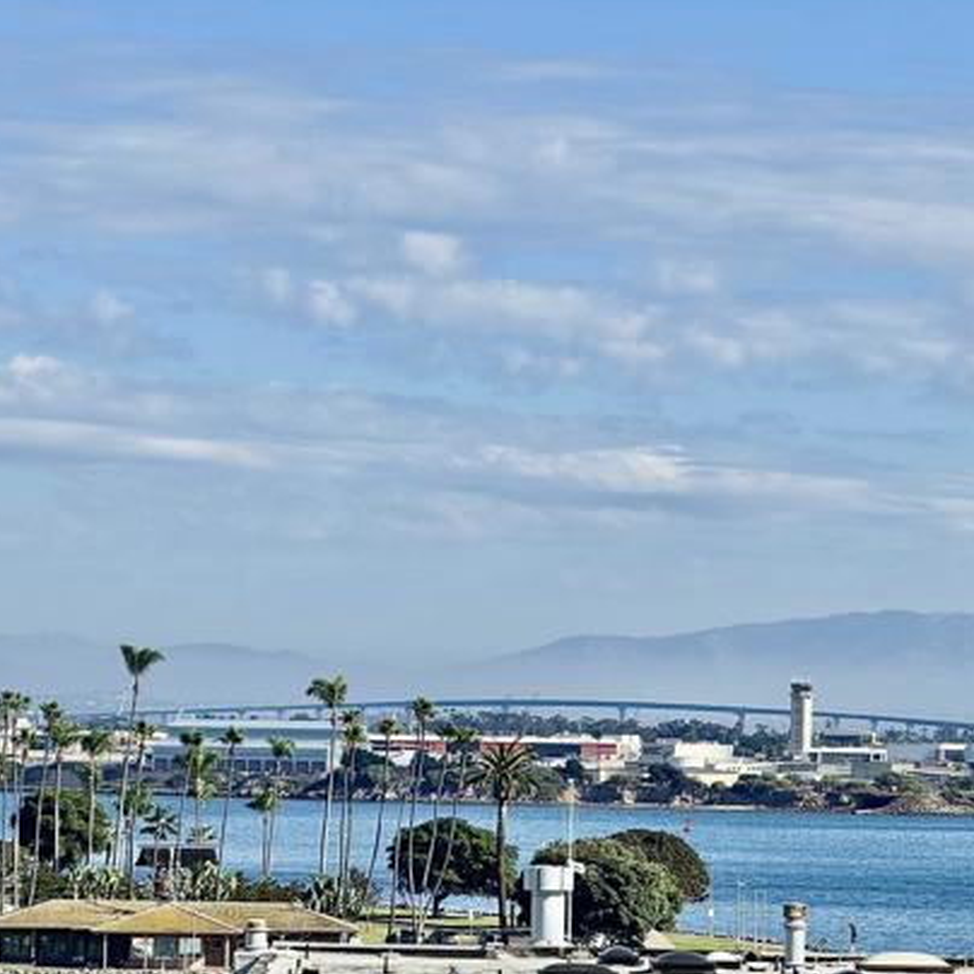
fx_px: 5348
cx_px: 482
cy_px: 550
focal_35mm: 168
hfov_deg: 10.4
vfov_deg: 10.4
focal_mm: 15.66
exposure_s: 1/1650
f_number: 2.8
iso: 50
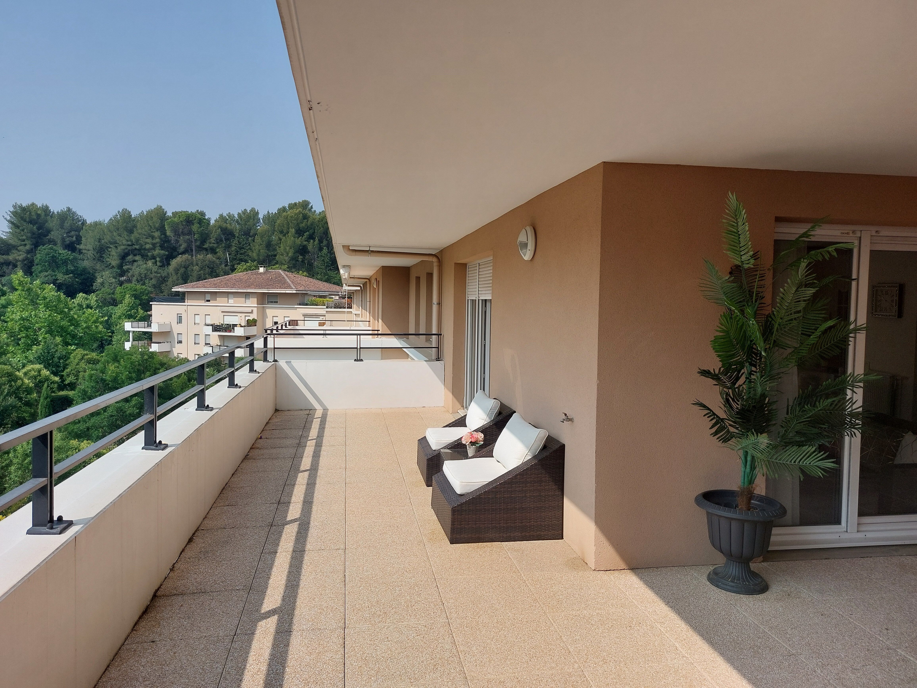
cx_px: 458
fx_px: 662
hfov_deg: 69.4
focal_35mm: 25
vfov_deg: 54.9
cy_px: 344
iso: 25
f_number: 1.8
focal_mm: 5.23
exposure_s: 1/1171
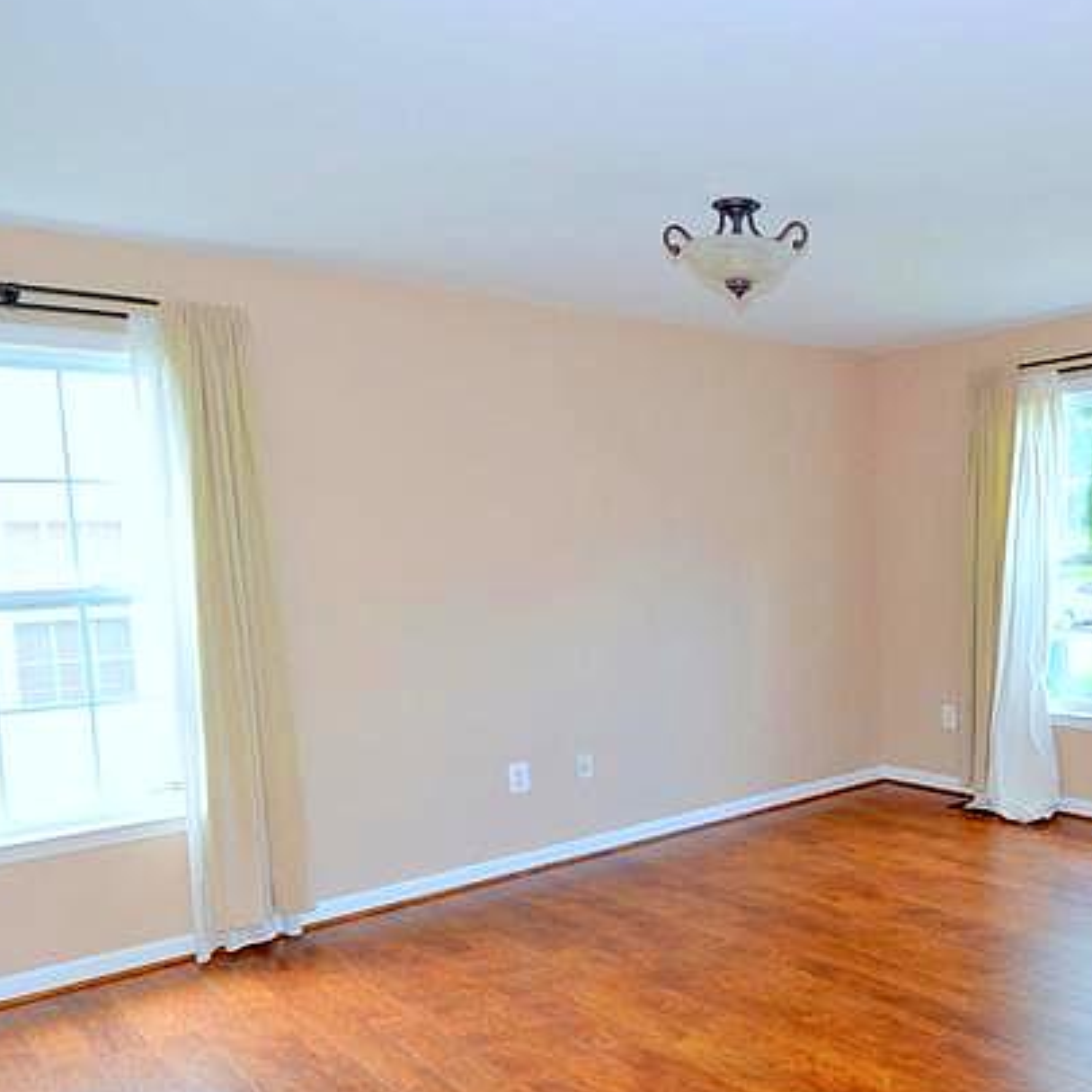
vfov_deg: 55.3
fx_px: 1035
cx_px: 876
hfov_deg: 52.0
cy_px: 647
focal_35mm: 29
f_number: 4
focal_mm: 12
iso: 400
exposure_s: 1/60
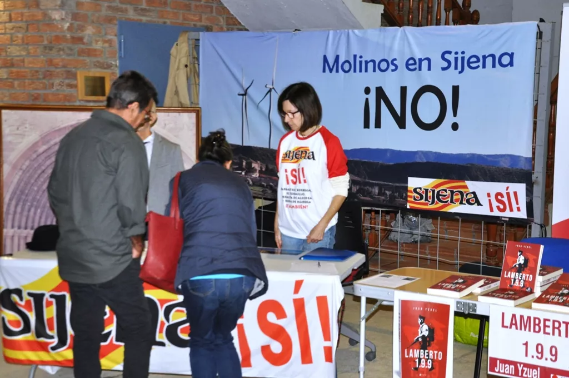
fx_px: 994
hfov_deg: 31.9
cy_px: 189
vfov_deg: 21.5
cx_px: 284
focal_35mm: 63
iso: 800
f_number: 4.8
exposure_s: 1/60
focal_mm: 42
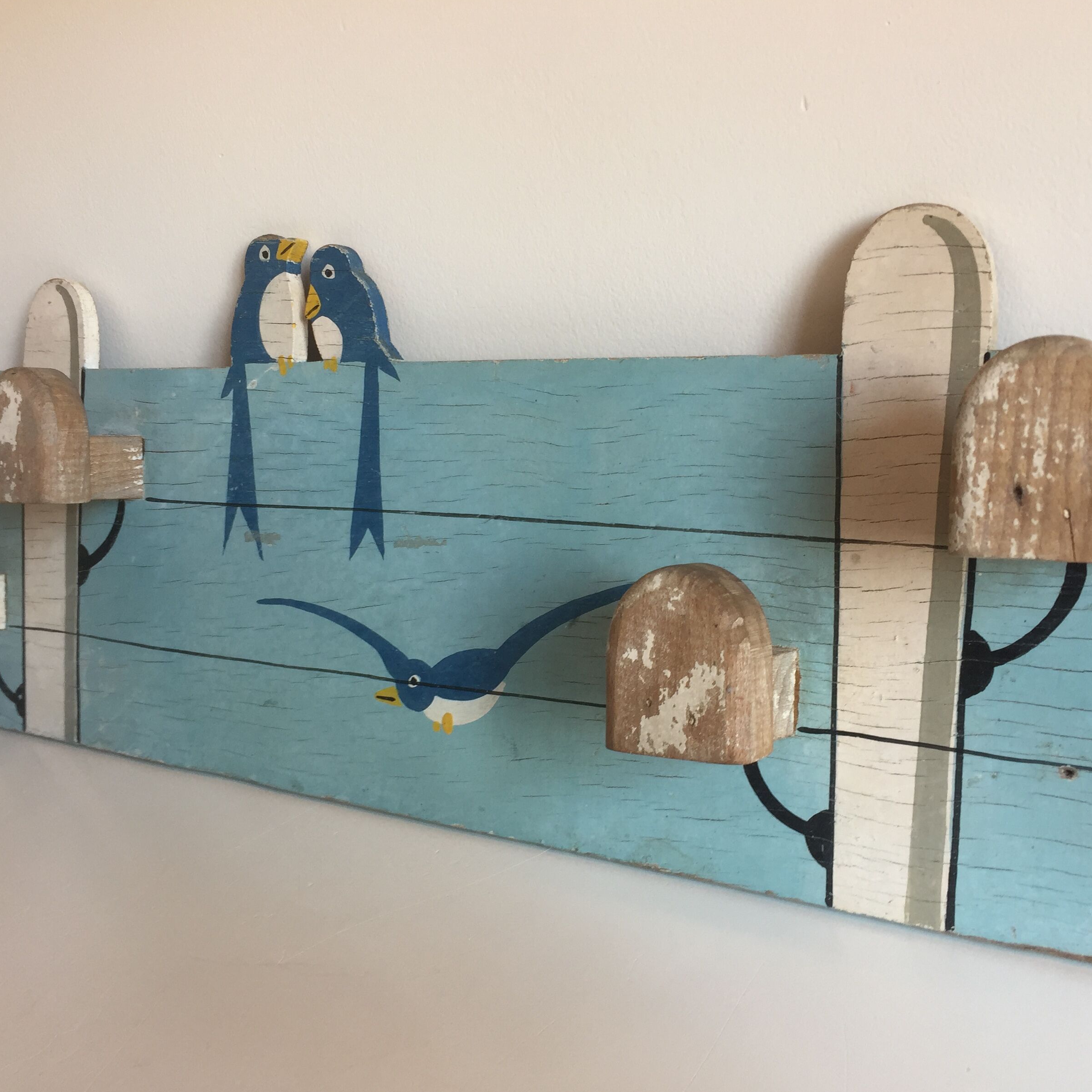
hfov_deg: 47.2
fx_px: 1249
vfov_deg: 47.2
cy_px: 539
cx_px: 540
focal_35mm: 35
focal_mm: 4.15
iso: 32
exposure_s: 1/50
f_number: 2.2
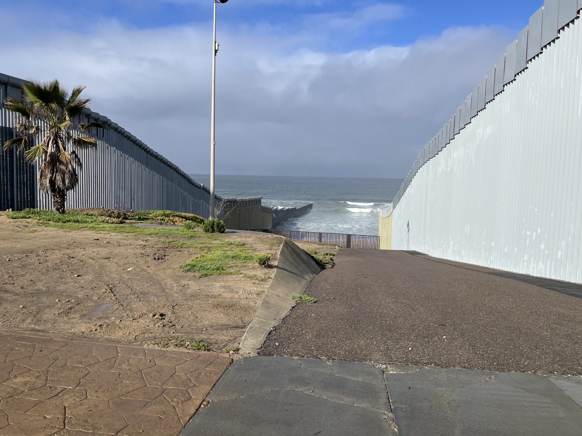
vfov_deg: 53.1
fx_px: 437
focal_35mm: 26
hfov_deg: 67.3
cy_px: 218
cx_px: 291
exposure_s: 1/5319
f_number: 1.6
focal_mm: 5.1
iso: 50
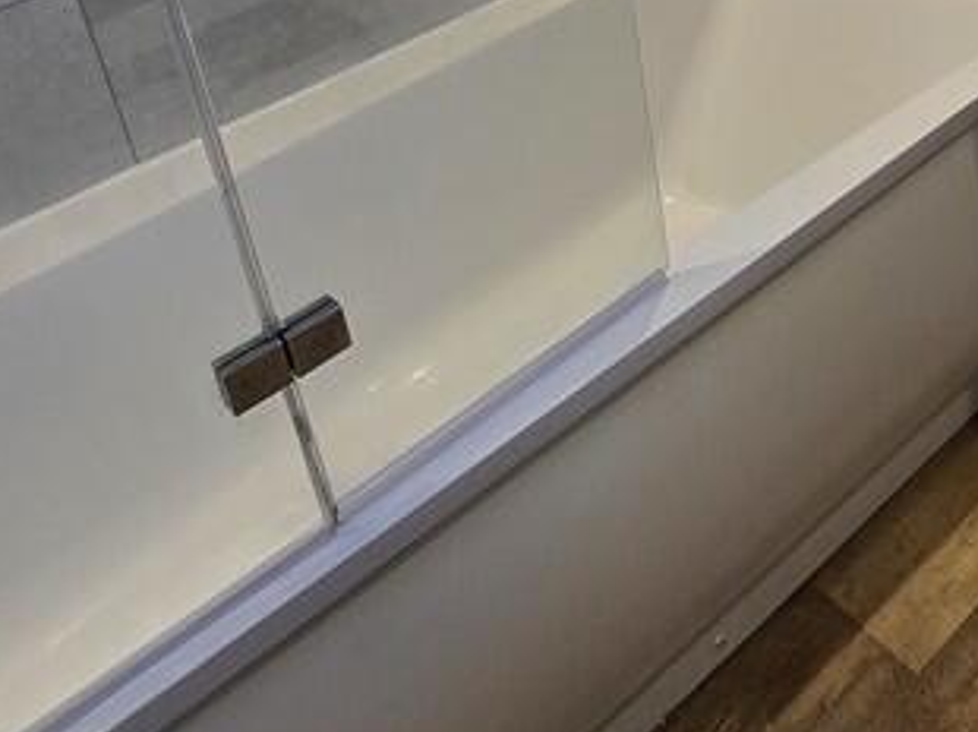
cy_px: -139
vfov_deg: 29.1
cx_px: 994
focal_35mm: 43
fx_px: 1214
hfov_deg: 38.6
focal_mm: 2.2
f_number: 2.2
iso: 64
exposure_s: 1/100
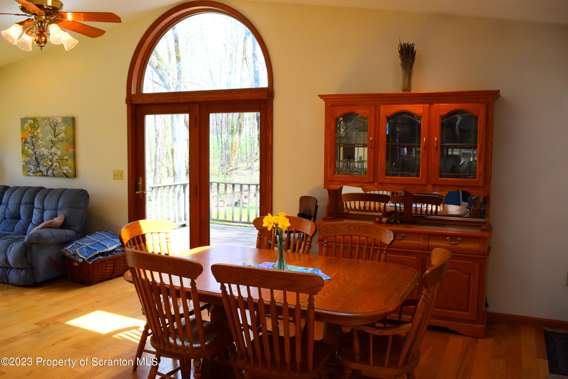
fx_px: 497
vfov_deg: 41.7
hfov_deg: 59.5
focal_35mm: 32
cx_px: 284
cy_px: 190
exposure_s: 1/160
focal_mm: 21
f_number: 6.3
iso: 400
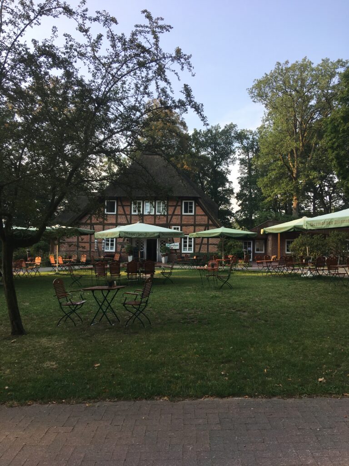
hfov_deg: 48.2
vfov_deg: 61.7
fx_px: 390
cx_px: 174
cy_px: 233
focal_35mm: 29
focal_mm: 4.15
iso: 25
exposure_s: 1/379
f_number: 2.2
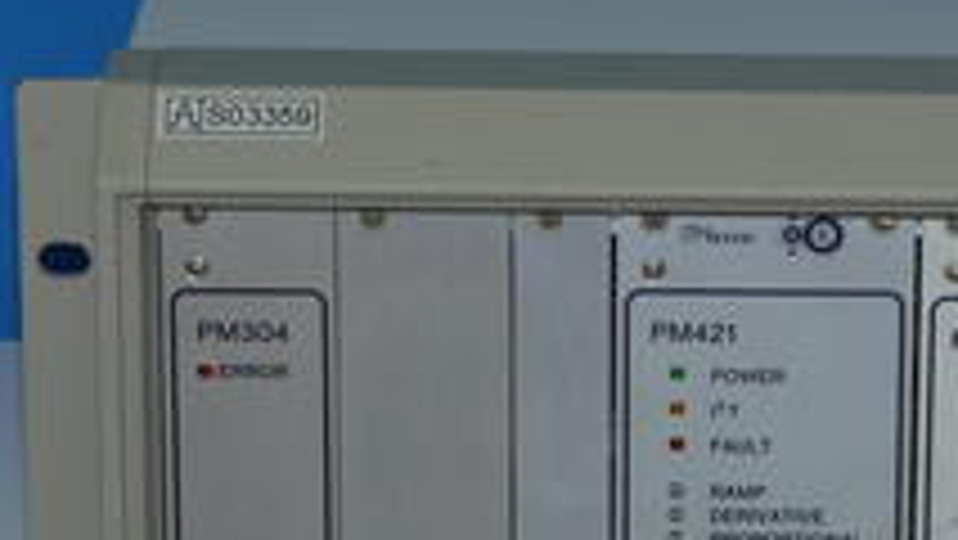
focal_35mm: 225
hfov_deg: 9.6
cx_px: 670
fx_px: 5718
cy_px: 328
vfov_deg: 5.4
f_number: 11
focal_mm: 55
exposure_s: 1/60
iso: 400
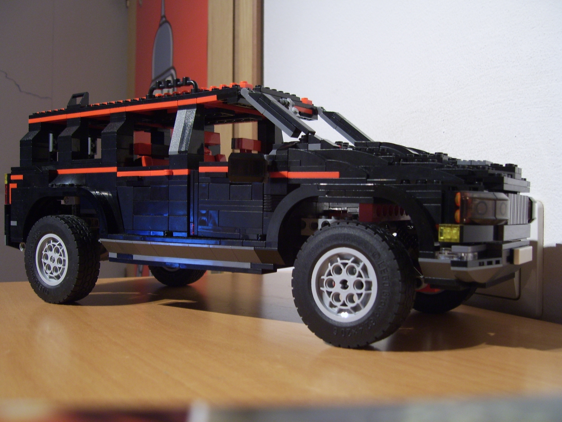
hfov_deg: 49.0
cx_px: 281
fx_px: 617
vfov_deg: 37.7
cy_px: 211
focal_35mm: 38
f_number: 2.8
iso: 100
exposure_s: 1/6
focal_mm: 7.8
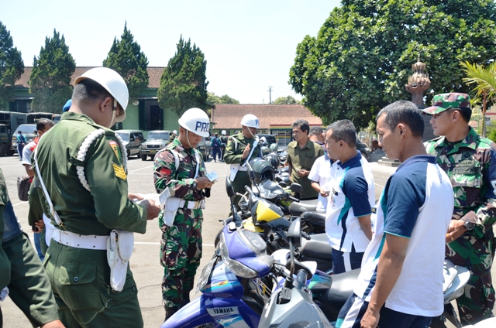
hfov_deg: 67.5
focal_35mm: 27
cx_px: 248
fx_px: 371
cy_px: 164
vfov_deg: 47.7
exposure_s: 1/125
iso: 100
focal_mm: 18
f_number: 5.6
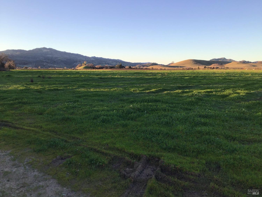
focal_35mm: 31
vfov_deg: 45.4
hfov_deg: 58.4
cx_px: 131
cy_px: 98
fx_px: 235
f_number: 2.4
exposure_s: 1/281
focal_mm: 3.3
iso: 25
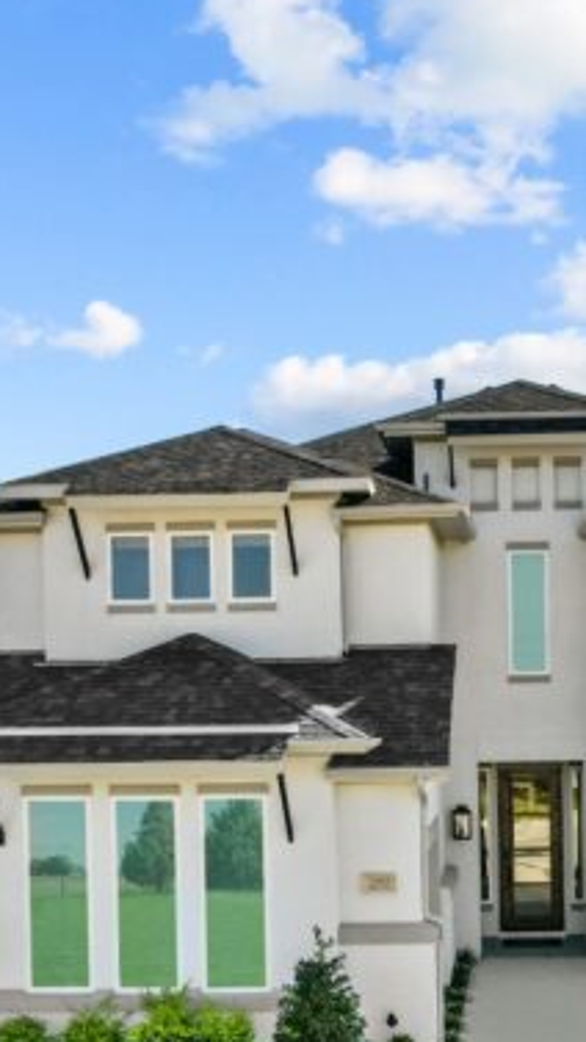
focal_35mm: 47
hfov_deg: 25.0
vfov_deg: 43.1
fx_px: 1299
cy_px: 699
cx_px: 475
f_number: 2.8
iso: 100
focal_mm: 8.38
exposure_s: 1/2500
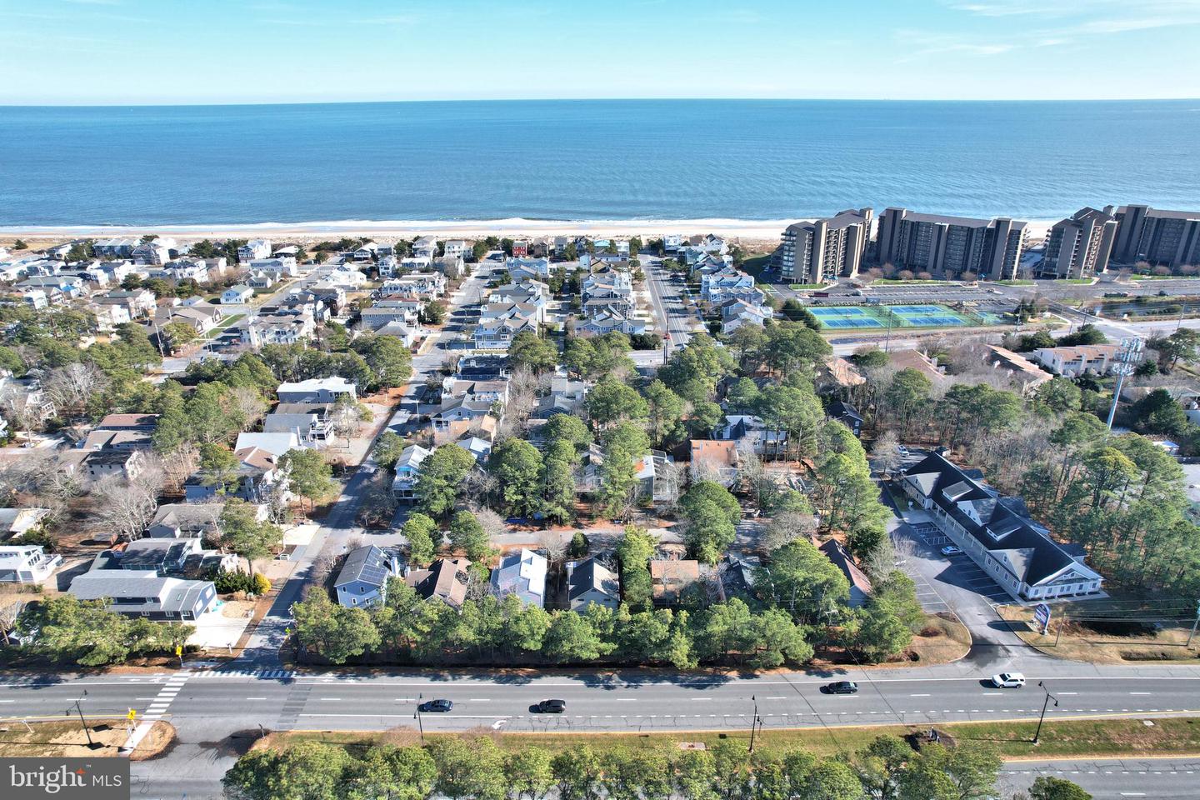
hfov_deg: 78.6
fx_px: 733
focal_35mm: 22
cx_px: 600
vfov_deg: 57.2
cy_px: 400
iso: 100
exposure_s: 1/1000
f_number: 2.8
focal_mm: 8.38
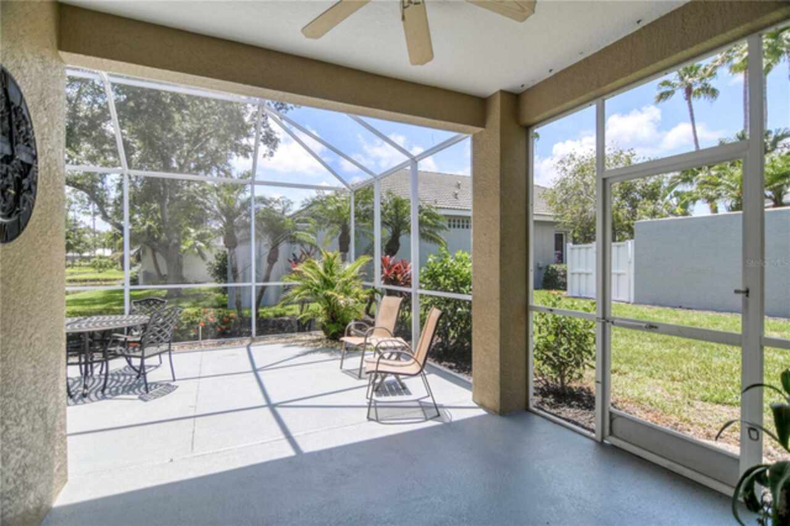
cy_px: 263
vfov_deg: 73.7
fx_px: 351
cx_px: 395
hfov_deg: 96.8
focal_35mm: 16
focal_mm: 11
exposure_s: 1/640
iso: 100
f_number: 2.8
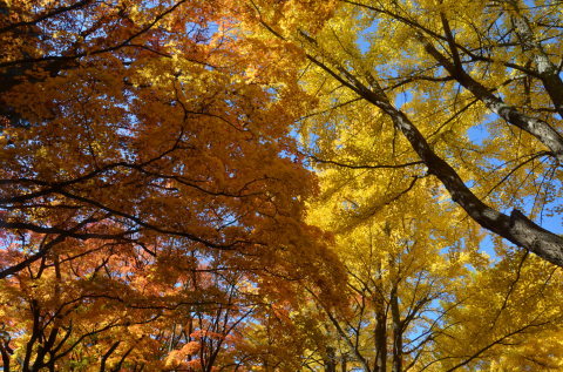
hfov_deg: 62.1
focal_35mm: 30
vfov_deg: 43.3
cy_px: 186
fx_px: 468
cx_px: 282
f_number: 20
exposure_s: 1/50
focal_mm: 20
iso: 200
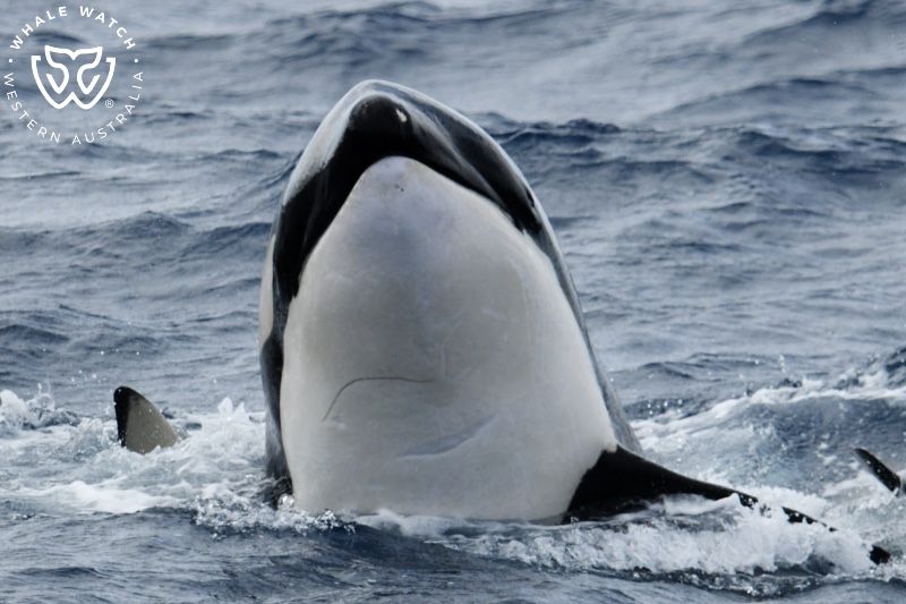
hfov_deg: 4.6
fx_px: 11322
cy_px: 302
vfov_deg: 3.1
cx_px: 453
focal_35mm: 450
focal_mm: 450
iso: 1000
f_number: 6
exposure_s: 1/8000
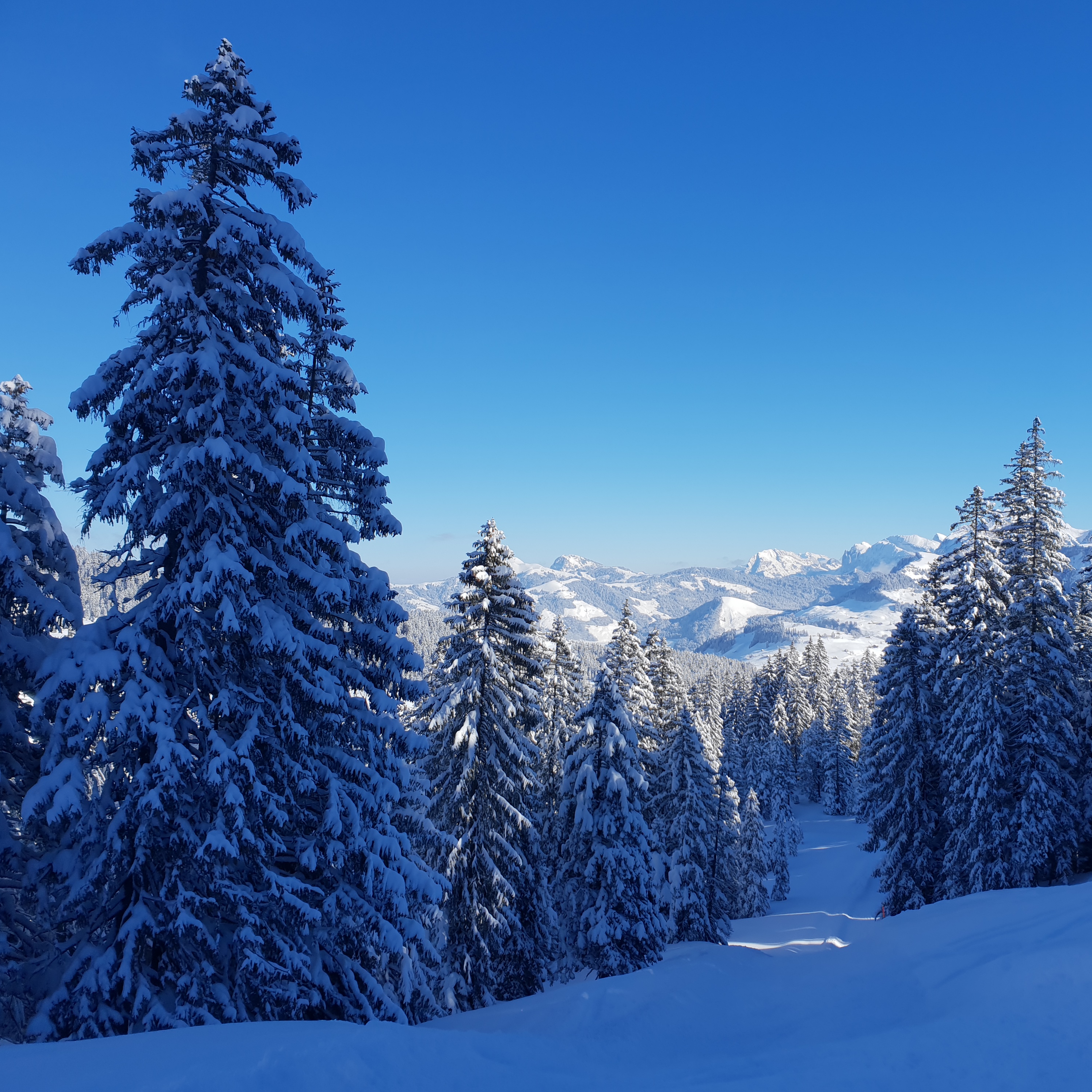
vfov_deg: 52.5
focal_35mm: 31
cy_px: 540
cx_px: 688
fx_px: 1106
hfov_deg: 51.9
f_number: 2.4
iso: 50
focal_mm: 4.3
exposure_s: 1/1894
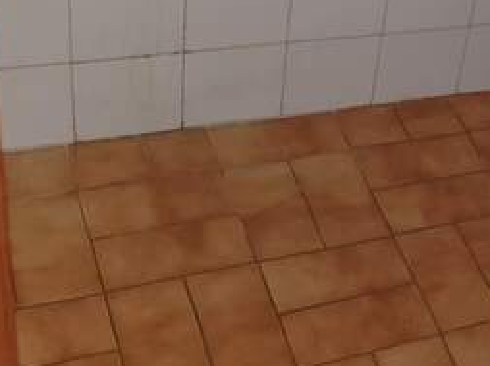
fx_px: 1160
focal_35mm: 82
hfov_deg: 20.5
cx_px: 727
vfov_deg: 17.9
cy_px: 108
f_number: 1.5
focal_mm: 4.32
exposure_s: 1/36
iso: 80
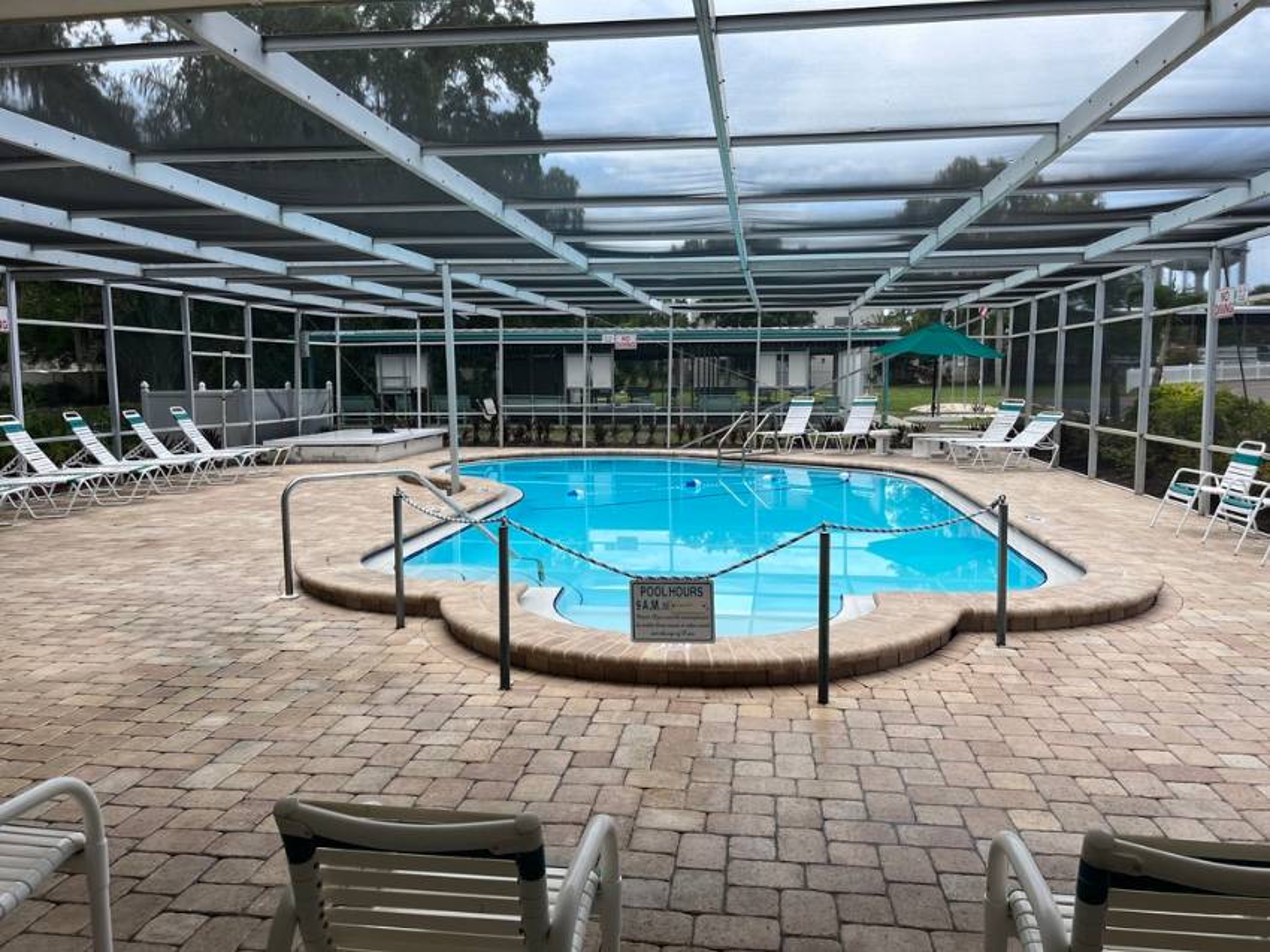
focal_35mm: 26
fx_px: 954
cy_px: 476
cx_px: 635
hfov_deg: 67.3
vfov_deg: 53.0
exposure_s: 1/1441
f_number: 1.6
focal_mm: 5.1
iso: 50
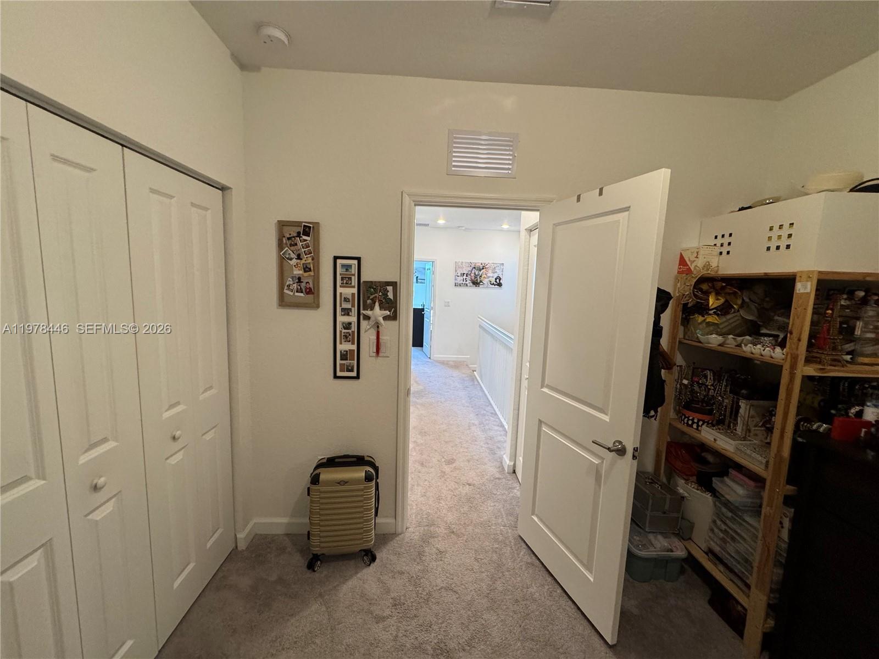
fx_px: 356
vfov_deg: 85.7
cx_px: 440
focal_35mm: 14
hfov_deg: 102.1
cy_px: 330
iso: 320
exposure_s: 1/120
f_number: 2.2
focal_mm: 2.22
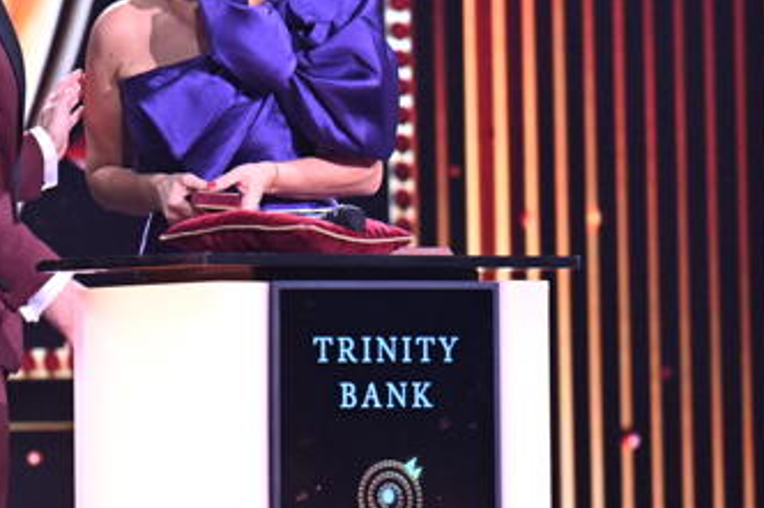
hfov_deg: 3.3
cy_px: 251
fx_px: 13235
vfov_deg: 2.2
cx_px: 41
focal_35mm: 624
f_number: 3.5
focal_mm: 200
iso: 4000
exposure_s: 1/125
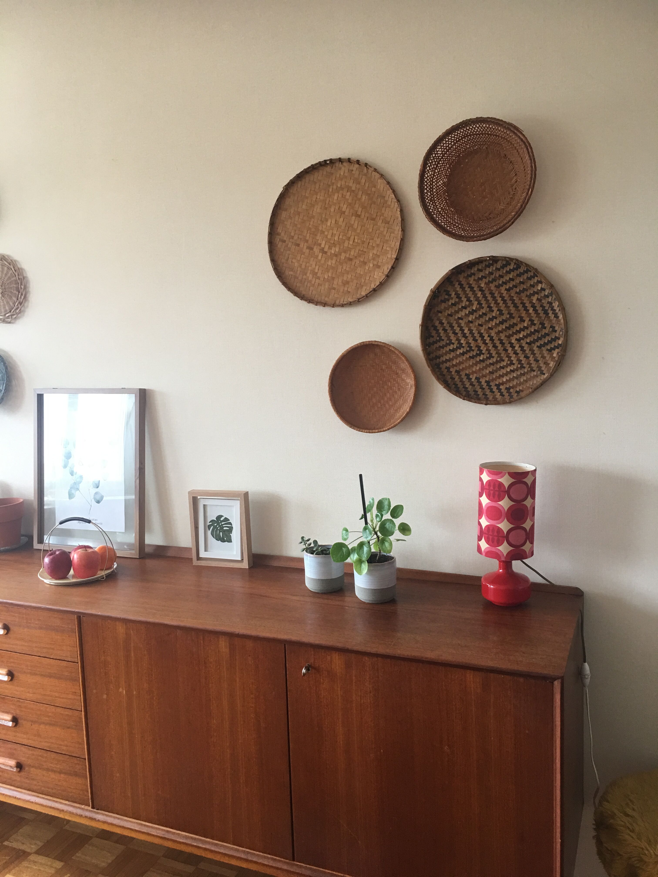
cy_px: 438
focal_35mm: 29
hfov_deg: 48.2
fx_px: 735
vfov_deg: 61.7
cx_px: 329
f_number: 2.2
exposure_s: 1/33
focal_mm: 4.15
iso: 64
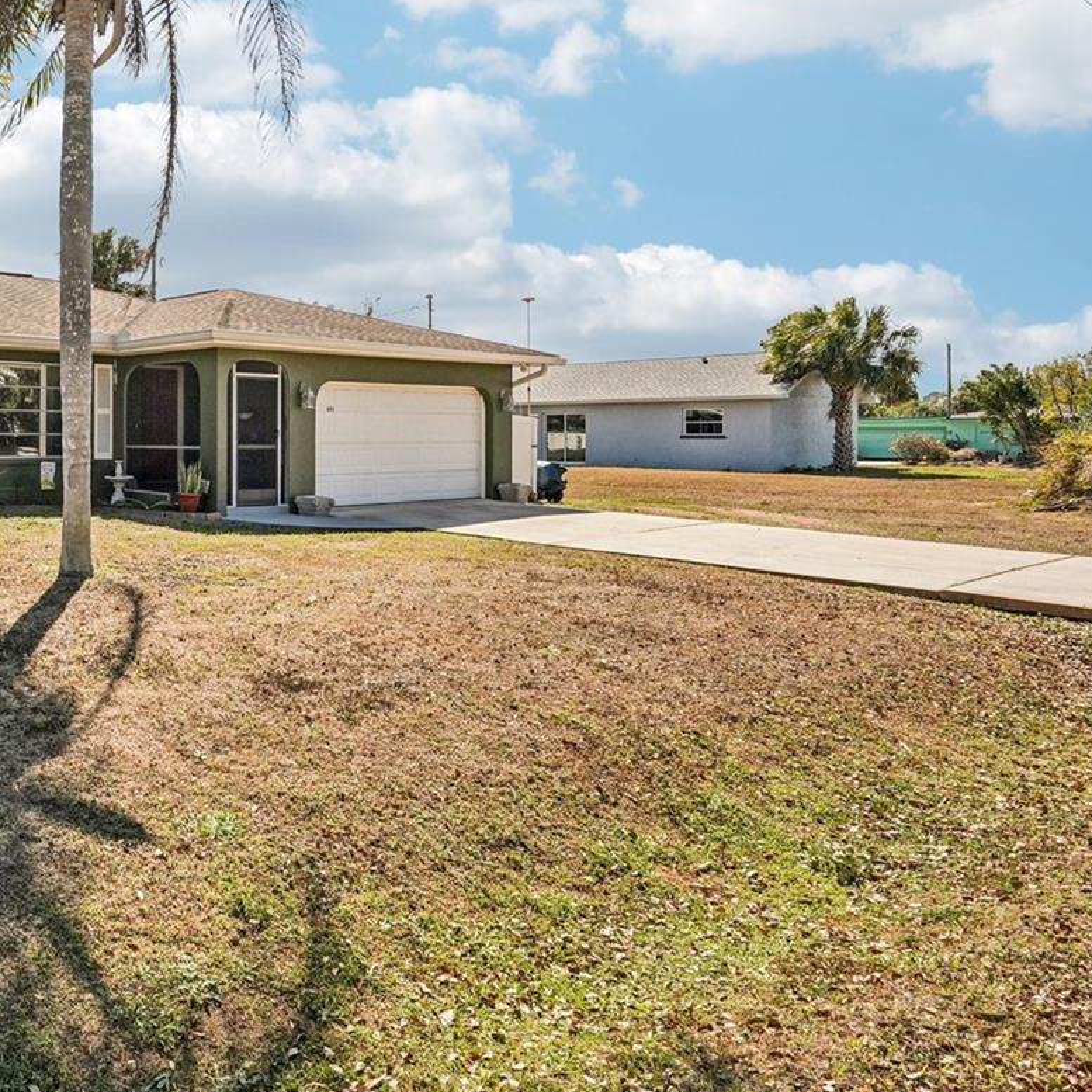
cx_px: 67
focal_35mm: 28
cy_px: 423
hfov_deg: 49.6
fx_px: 999
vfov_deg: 56.7
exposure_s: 1/1000
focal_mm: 16
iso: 400
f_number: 8
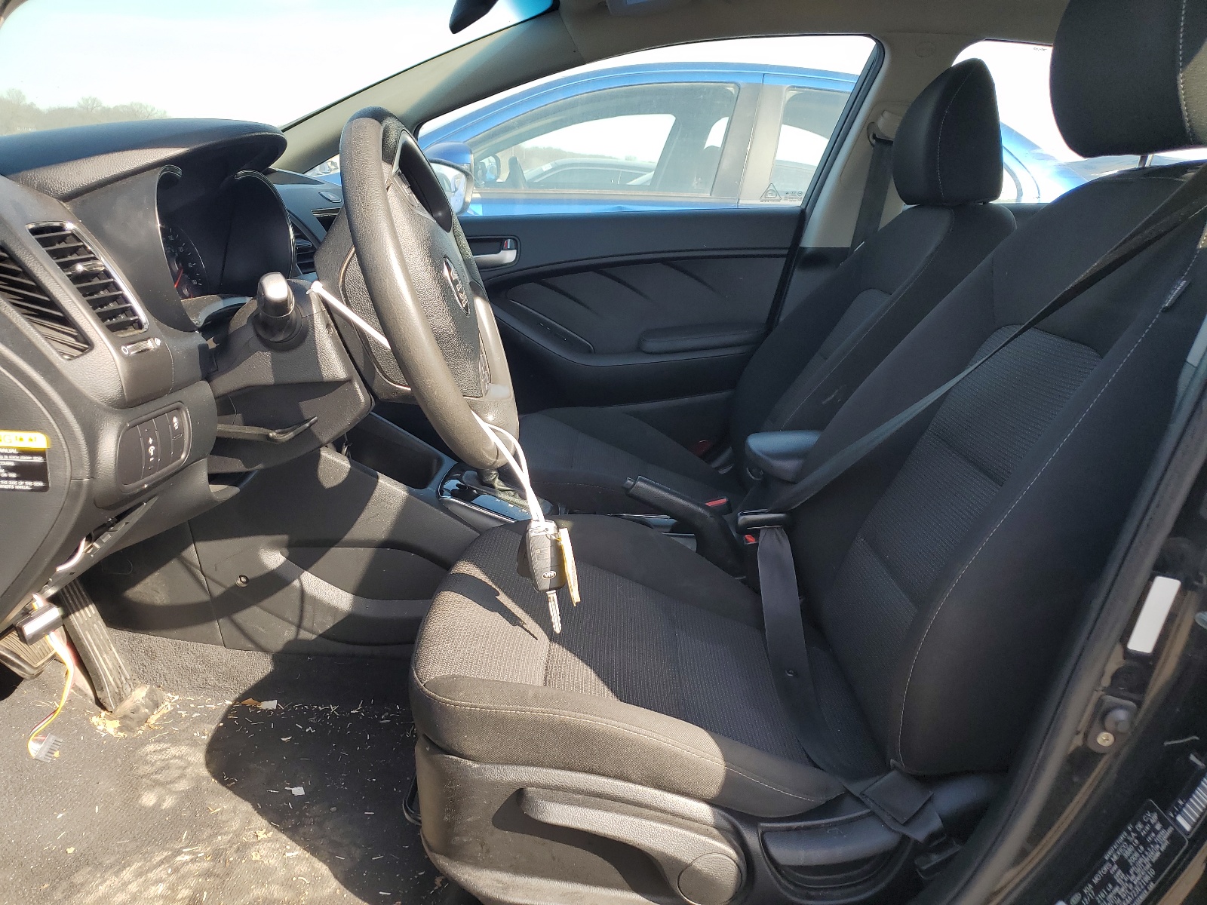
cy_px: 452
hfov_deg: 67.3
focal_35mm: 26
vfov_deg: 53.1
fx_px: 907
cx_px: 604
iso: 50
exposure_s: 1/526
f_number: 1.5
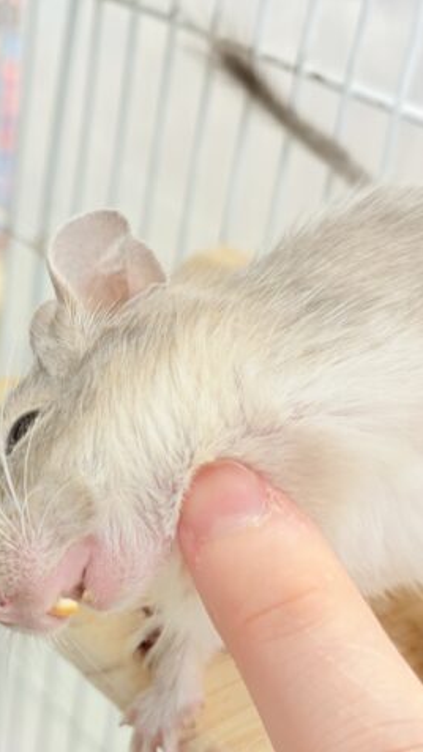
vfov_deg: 27.9
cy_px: 375
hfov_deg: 15.6
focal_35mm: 76
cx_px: 19
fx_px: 1517
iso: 125
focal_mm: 5.96
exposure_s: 1/50
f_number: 1.6
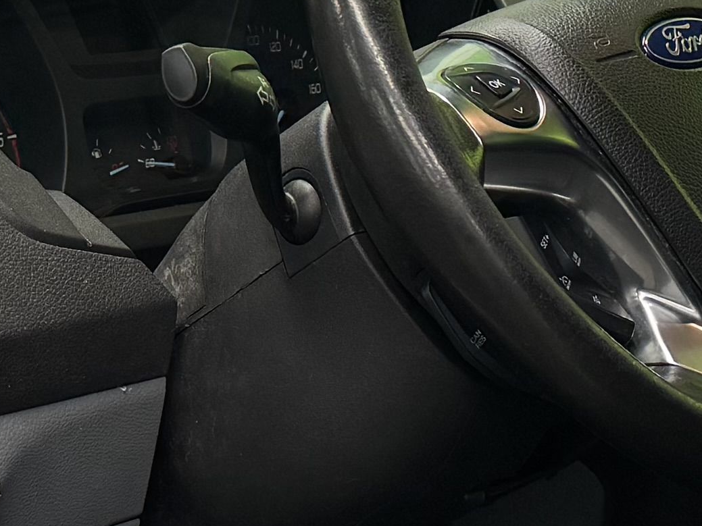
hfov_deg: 14.9
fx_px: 2677
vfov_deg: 11.2
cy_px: 166
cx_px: 341
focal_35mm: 132
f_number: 1.78
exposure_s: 1/100
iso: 125
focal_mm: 6.76
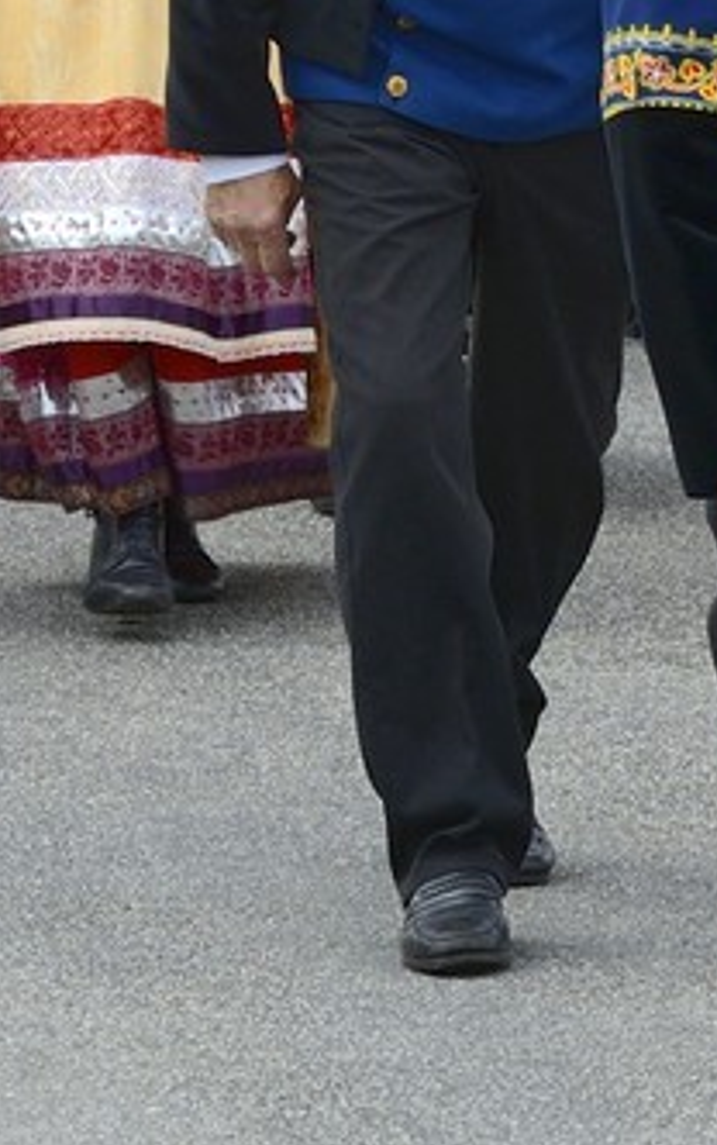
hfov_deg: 1.6
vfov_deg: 2.6
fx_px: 25281
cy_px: -1273
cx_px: 393
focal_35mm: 810
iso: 400
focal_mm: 165
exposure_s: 1/200
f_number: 14
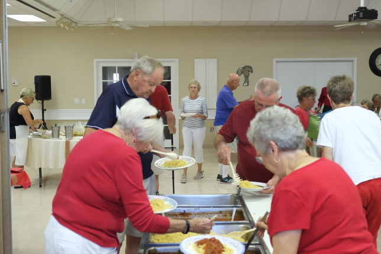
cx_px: 184
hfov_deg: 41.9
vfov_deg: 28.7
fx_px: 497
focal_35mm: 47
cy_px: 118
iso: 800
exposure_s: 1/58
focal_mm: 27.7
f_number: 3.2
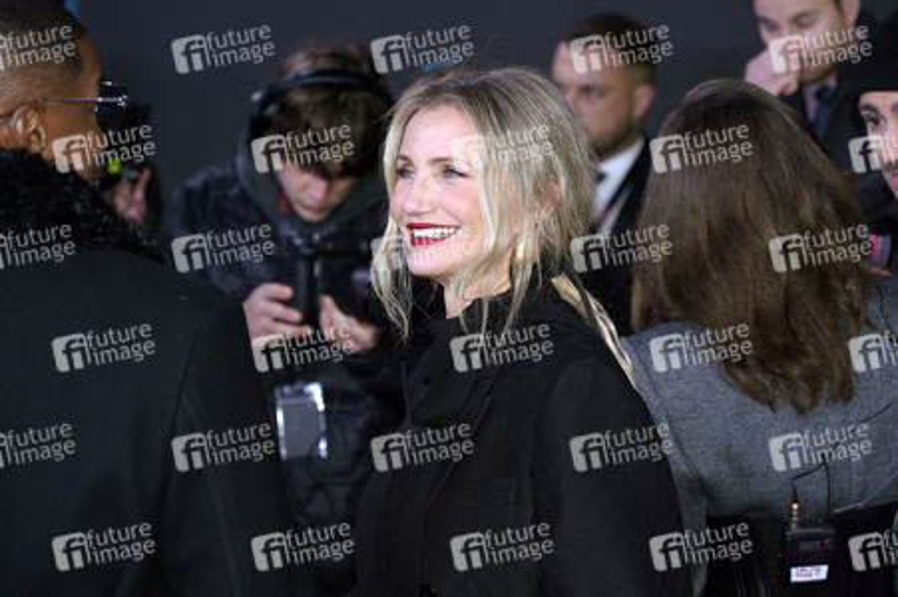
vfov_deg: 11.1
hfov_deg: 16.7
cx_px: 449
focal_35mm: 123
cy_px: 298
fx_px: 3066
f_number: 5.6
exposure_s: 1/160
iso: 1000
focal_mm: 123
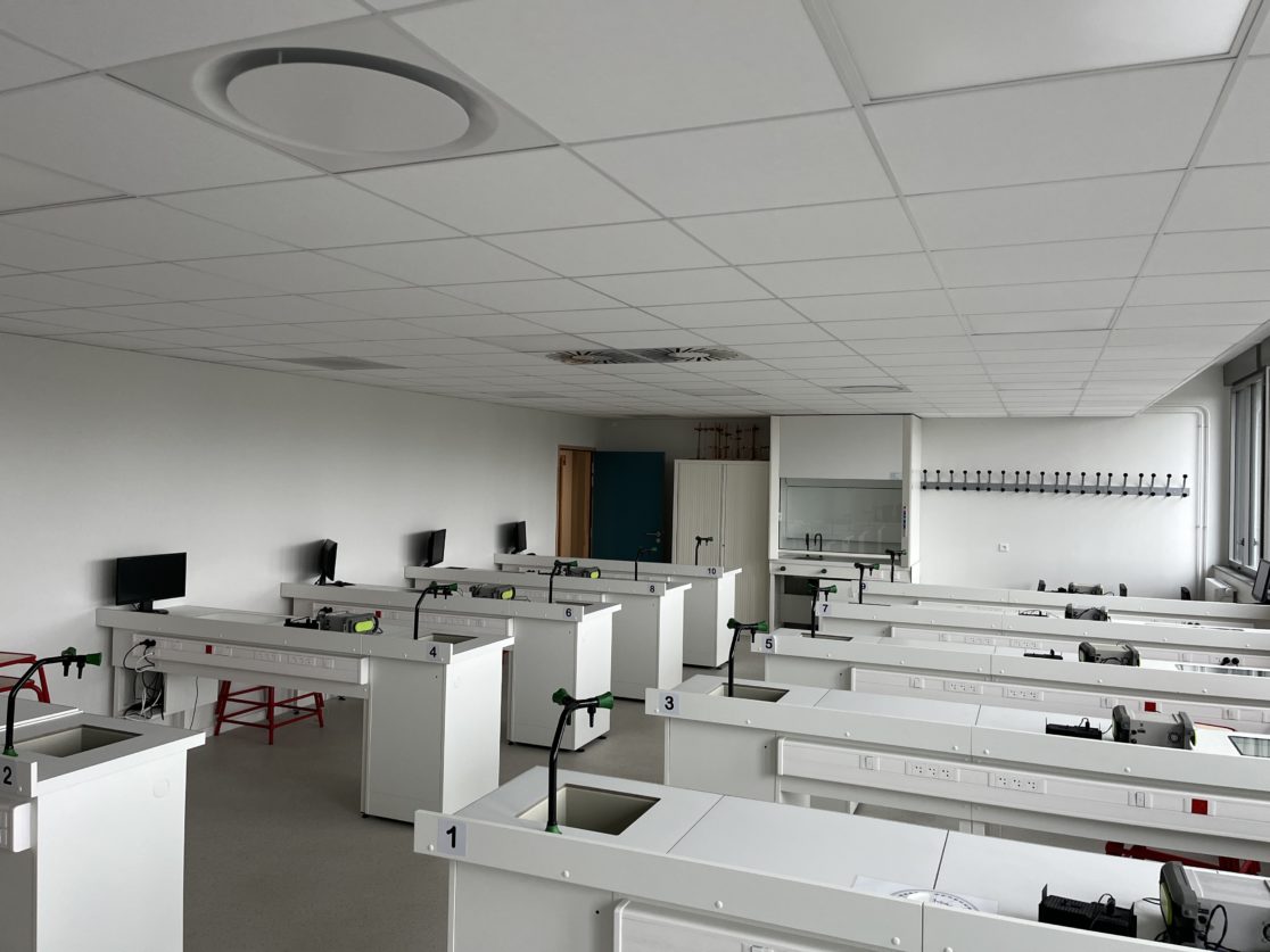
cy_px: 476
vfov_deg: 53.1
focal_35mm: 26
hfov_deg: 67.3
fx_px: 954
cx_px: 635
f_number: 1.6
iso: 80
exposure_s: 1/121
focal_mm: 5.1
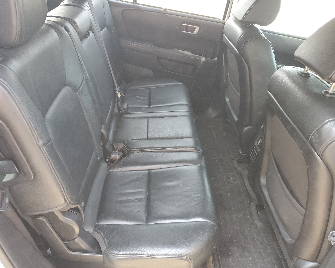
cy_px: 138
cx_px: 167
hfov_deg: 62.2
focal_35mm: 28
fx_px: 278
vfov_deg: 51.5
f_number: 1.5
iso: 67
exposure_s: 1/60.2
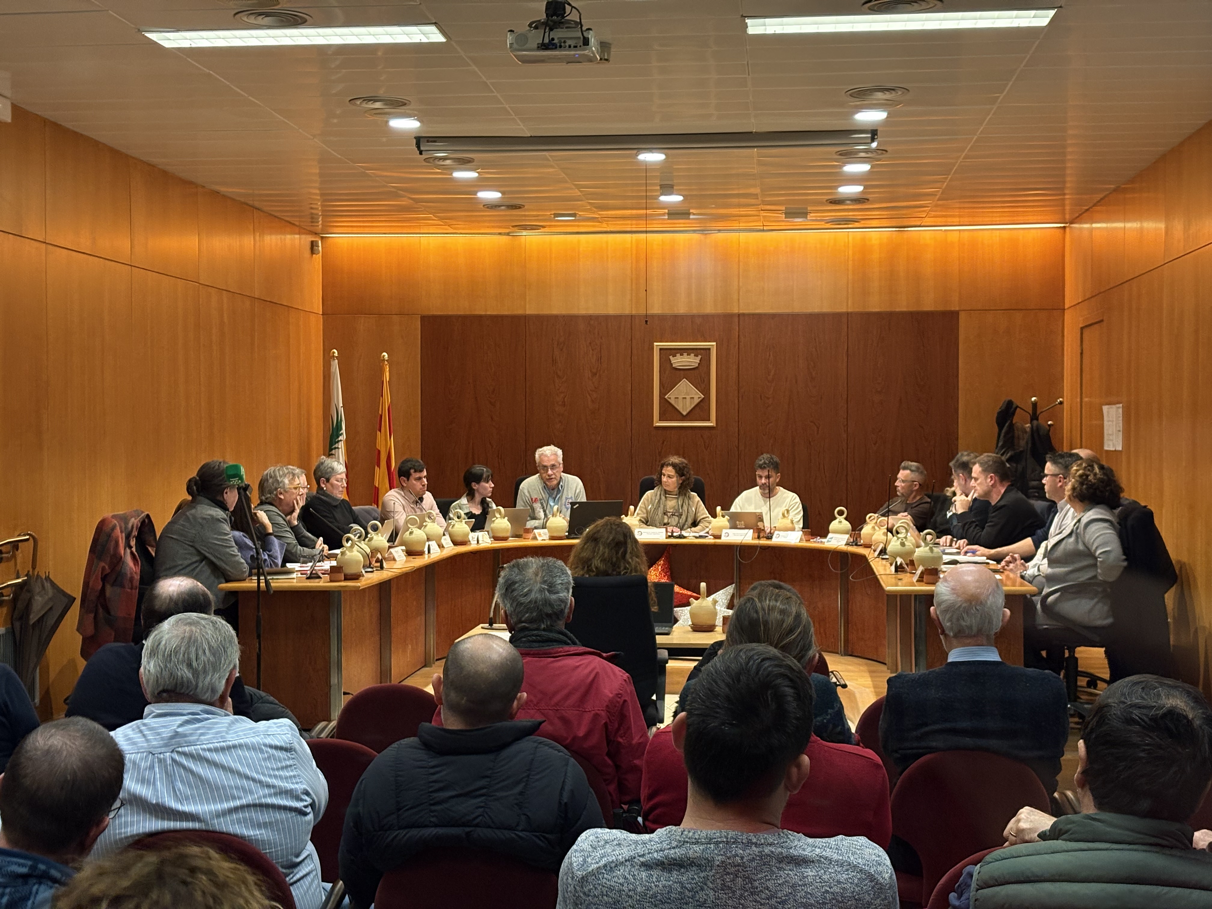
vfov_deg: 28.0
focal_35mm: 52
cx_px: 606
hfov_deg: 36.8
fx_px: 1821
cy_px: 454
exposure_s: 1/33
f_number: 1.6
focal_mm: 5.96
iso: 200
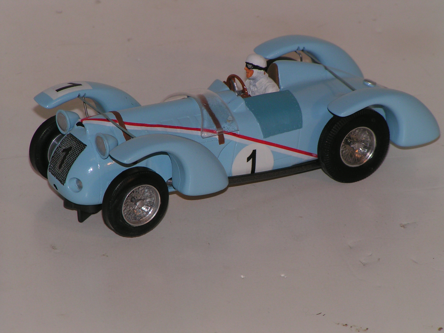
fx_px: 3476
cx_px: 222
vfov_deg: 5.5
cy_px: 166
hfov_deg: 7.3
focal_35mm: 271
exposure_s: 1/320
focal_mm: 41.4
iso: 50
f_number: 5.6
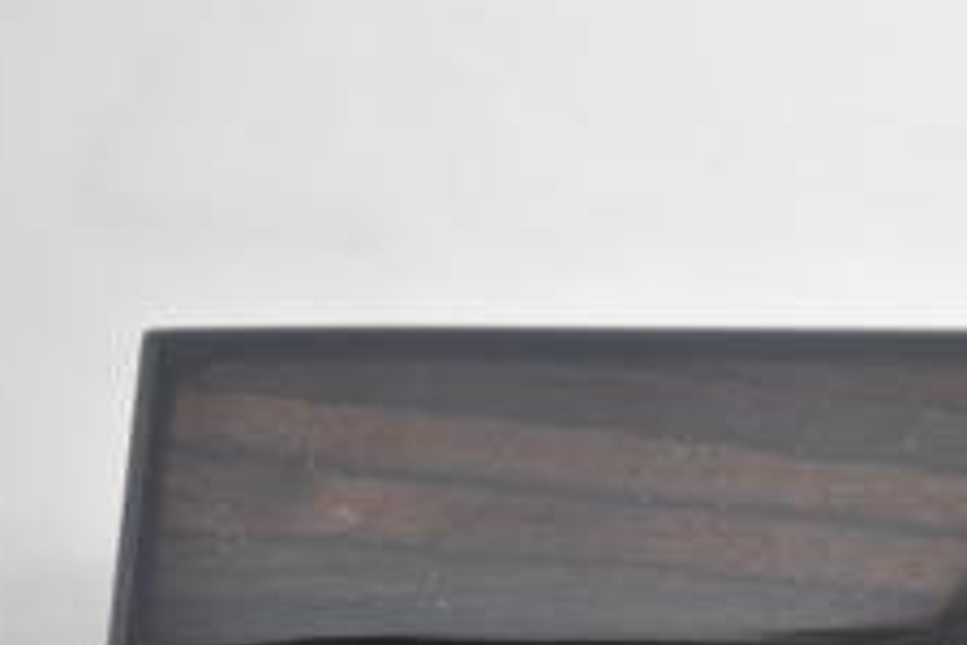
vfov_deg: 6.2
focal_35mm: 220
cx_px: 1053
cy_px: 849
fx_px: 5918
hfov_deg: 9.3
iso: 200
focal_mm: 55
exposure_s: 1/50
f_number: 5.6
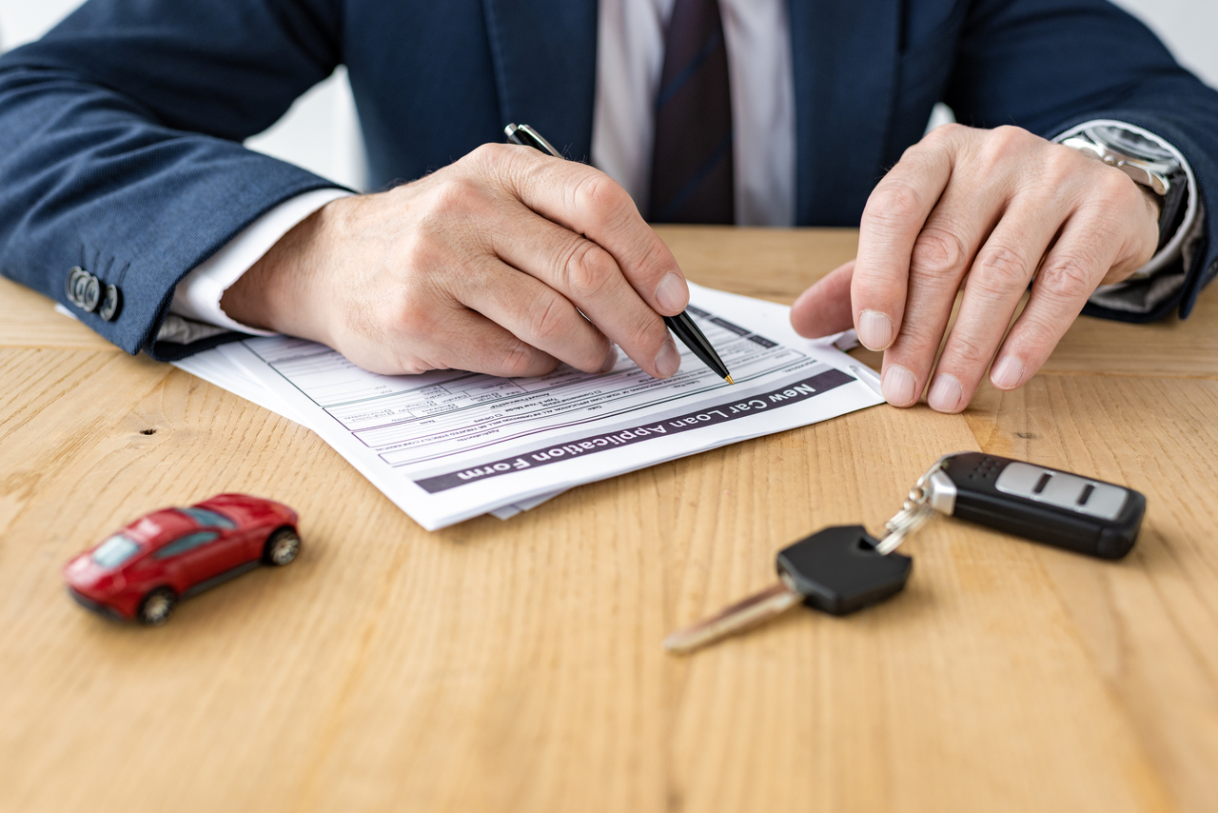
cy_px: 406
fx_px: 1184
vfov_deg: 37.9
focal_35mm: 35
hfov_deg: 54.4
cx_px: 609
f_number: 3.5
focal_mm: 35
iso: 320
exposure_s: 1/160
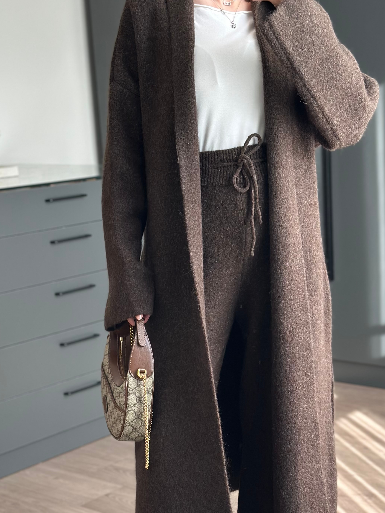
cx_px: 213
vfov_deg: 27.6
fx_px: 1038
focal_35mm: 70
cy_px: 352
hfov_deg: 21.0
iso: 100
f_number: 1.78
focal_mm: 6.86
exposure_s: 1/171
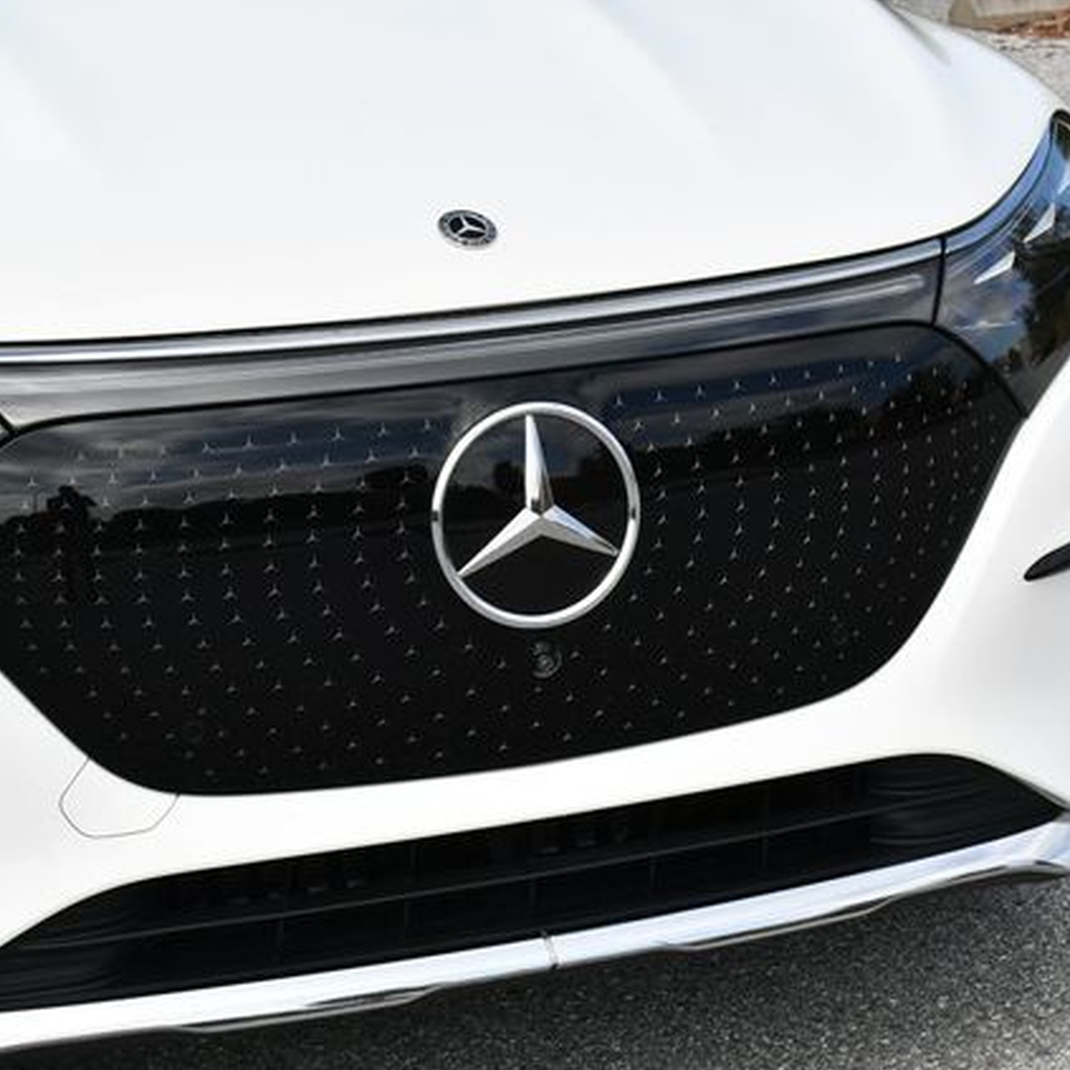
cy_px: 539
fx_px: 3777
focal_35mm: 108
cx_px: 405
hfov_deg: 16.1
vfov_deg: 16.1
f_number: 8
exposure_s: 1/250
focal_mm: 42
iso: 110
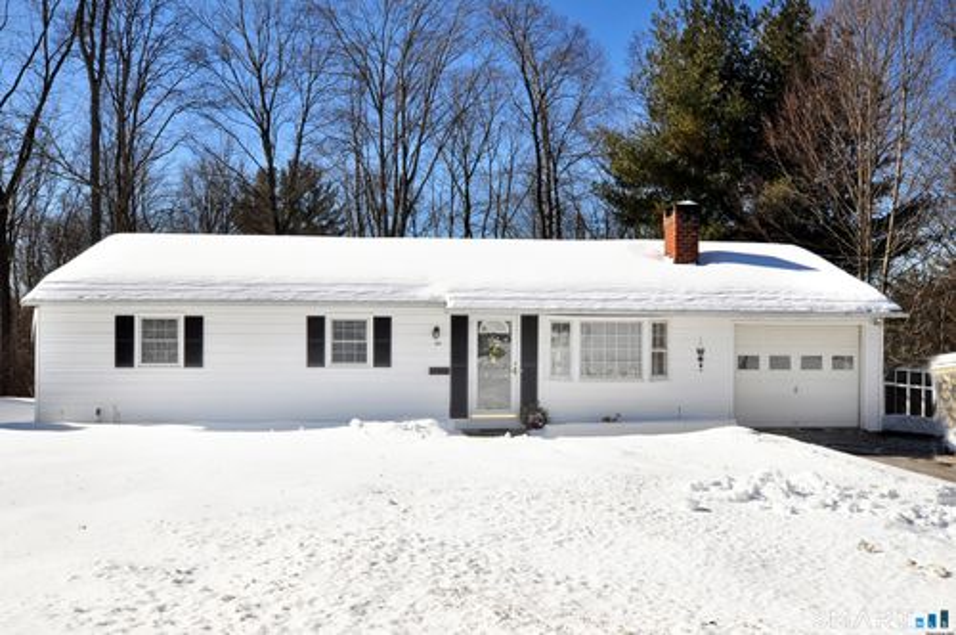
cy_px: 318
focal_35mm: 27
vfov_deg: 47.8
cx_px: 478
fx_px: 716
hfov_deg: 67.4
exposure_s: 1/400
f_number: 11
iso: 200
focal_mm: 18
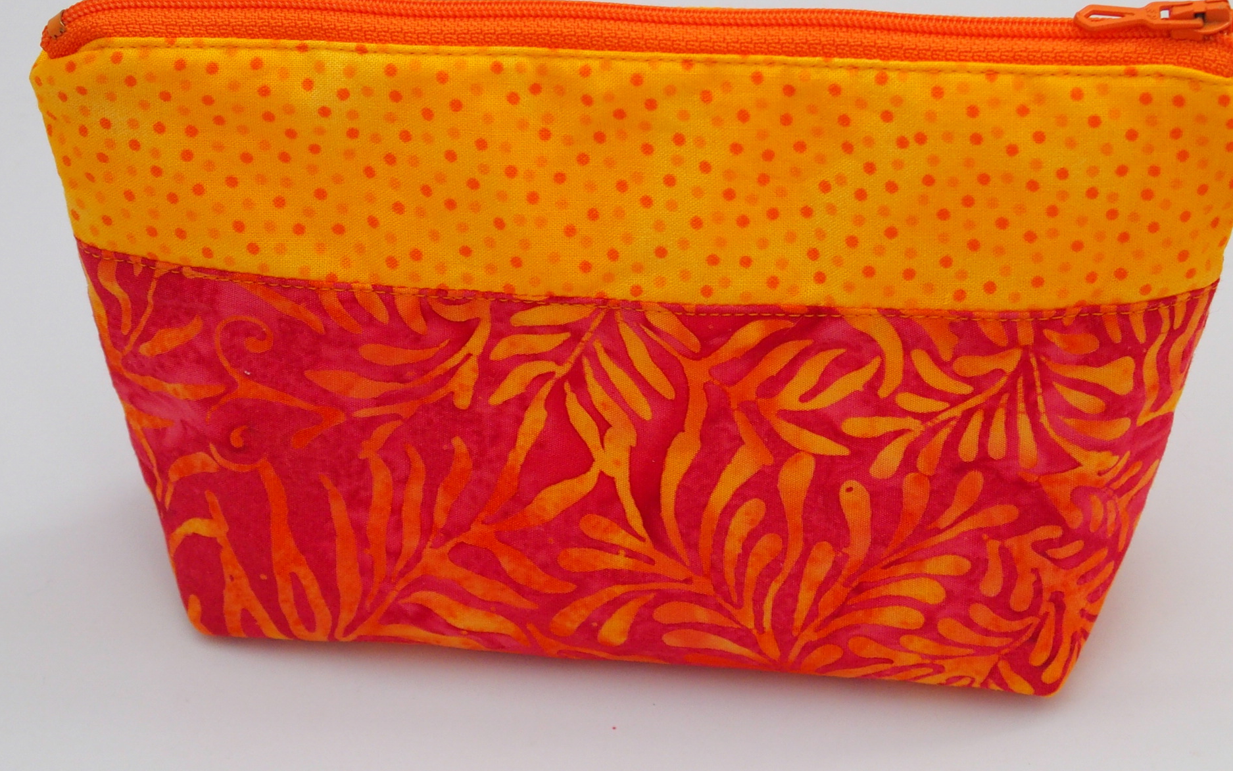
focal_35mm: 110
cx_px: 619
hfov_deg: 18.9
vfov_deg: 11.9
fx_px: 3696
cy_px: 291
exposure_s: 1/100
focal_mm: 16.1
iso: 200
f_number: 2.8
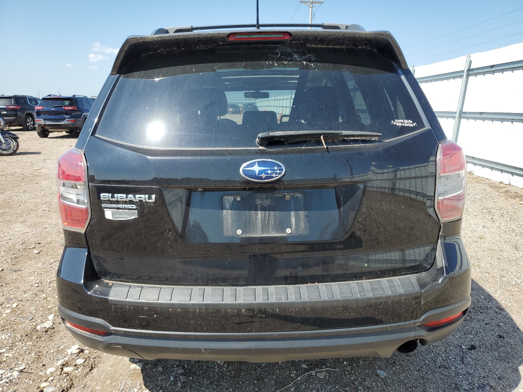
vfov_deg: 53.1
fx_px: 393
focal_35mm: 26
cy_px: 196
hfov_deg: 67.3
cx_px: 262
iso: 50
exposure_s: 1/1667
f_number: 1.5
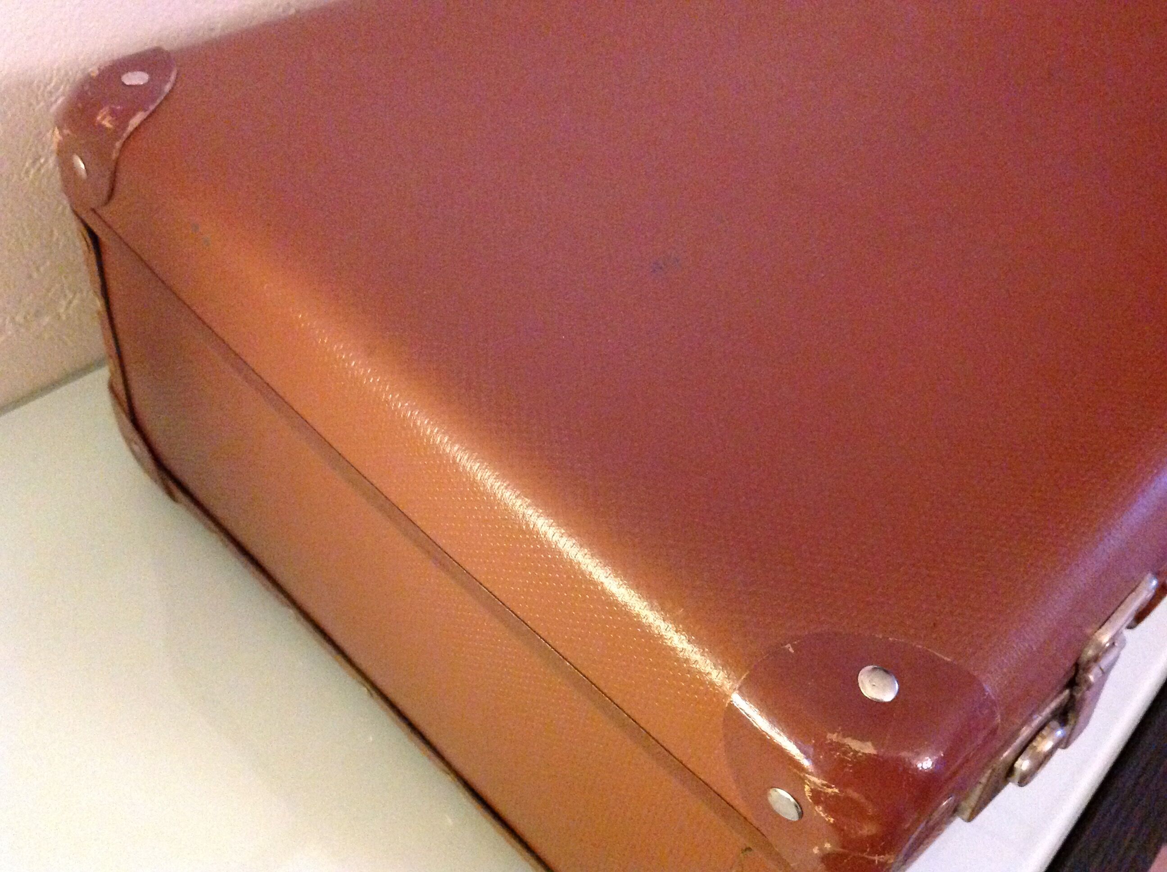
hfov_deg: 52.7
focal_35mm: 35
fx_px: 1178
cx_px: 584
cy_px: 436
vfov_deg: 40.6
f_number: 2.4
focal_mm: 4.28
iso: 800
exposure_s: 1/17
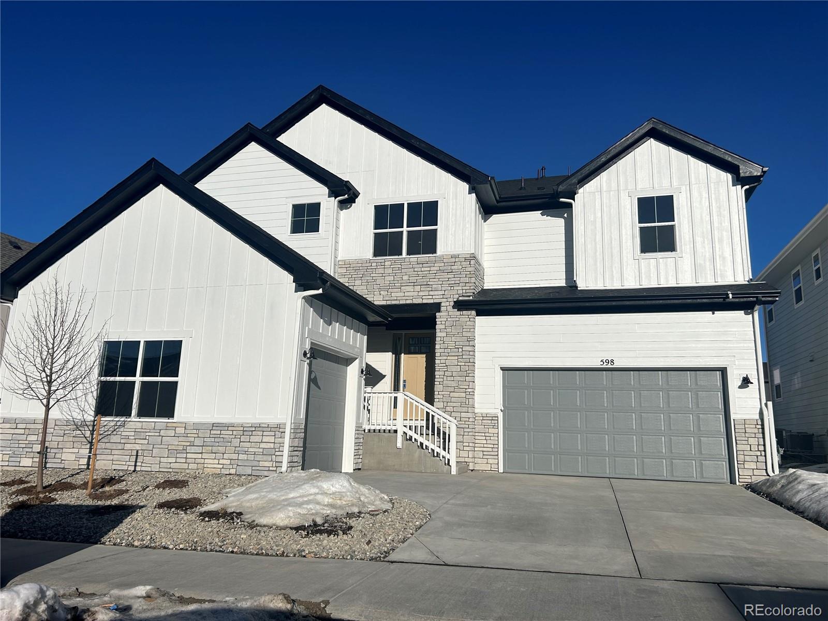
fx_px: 622
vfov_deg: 53.1
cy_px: 310
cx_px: 414
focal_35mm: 26
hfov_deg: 67.3
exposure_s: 1/16393
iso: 50
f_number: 1.5
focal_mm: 5.7
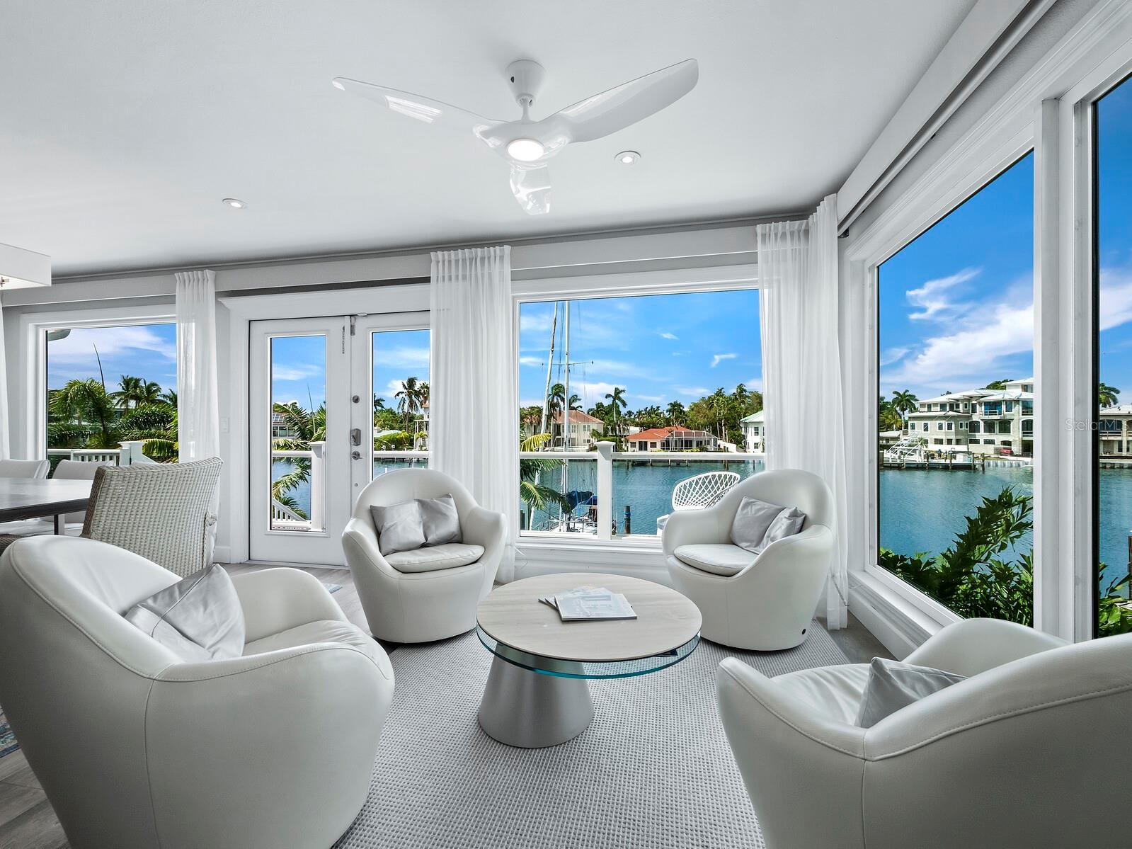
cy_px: 424
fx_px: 458
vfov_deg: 85.7
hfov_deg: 102.1
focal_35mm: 14
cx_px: 566
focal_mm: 7
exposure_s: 1/50
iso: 400
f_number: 11
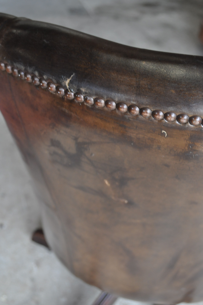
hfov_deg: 28.0
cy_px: 152
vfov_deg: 41.2
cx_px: 102
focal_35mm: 48
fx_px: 407
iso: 900
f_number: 4.8
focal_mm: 32
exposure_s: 1/30
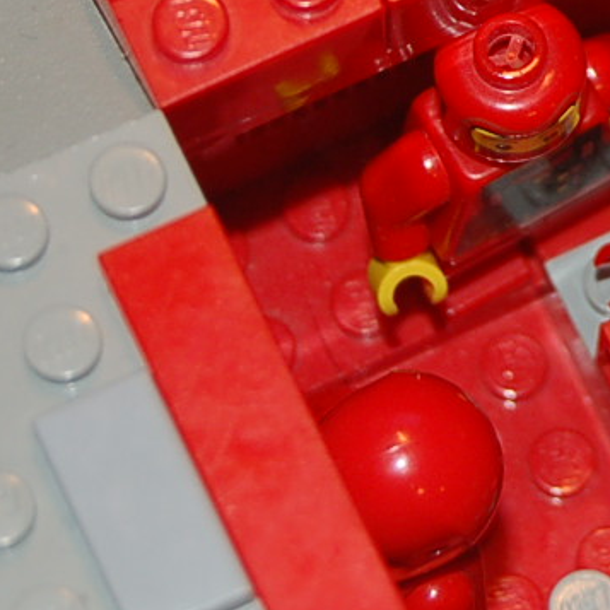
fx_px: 5877
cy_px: 72
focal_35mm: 295
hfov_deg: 5.8
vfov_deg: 5.9
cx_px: 1158
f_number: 5.6
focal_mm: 55
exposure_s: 1/60
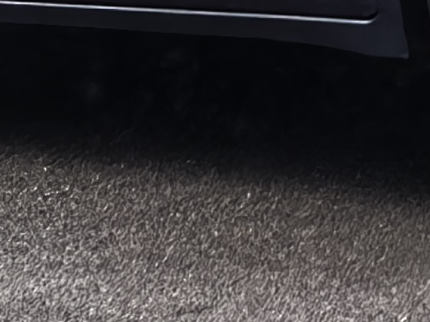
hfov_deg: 3.8
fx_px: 6519
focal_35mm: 525
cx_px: 608
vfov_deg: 2.8
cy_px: -506
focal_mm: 6.98
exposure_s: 1/414
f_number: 2
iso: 125
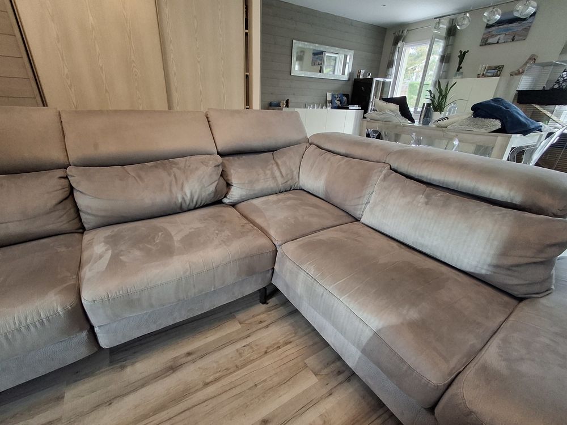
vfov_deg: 78.1
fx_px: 262
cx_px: 284
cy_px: 212
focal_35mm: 16
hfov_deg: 94.5
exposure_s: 1/25
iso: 200
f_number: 2.2
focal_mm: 1.64
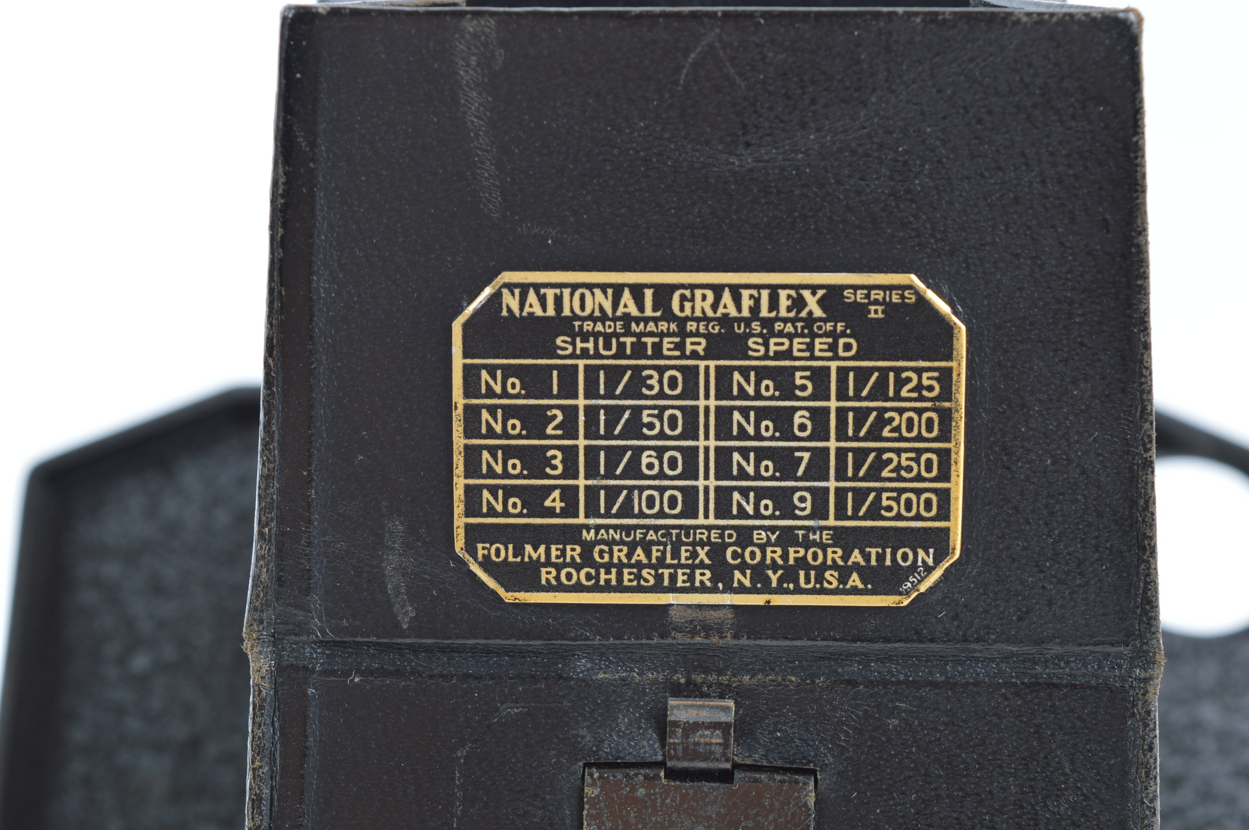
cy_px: 415
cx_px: 624
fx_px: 2860
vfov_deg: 16.5
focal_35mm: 82
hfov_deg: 24.6
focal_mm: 55
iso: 100
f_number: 11
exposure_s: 1/100
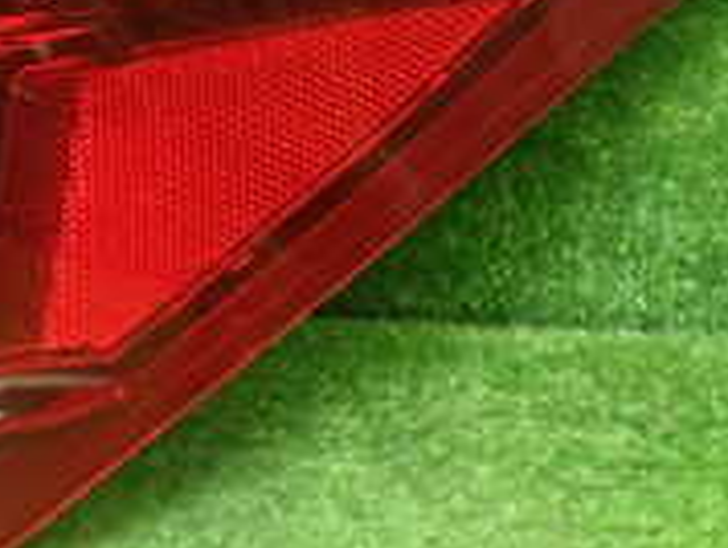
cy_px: 143
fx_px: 2127
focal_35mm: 101
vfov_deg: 14.6
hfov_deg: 18.7
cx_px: -57
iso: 800
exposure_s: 1/100
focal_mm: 5.4
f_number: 2.3
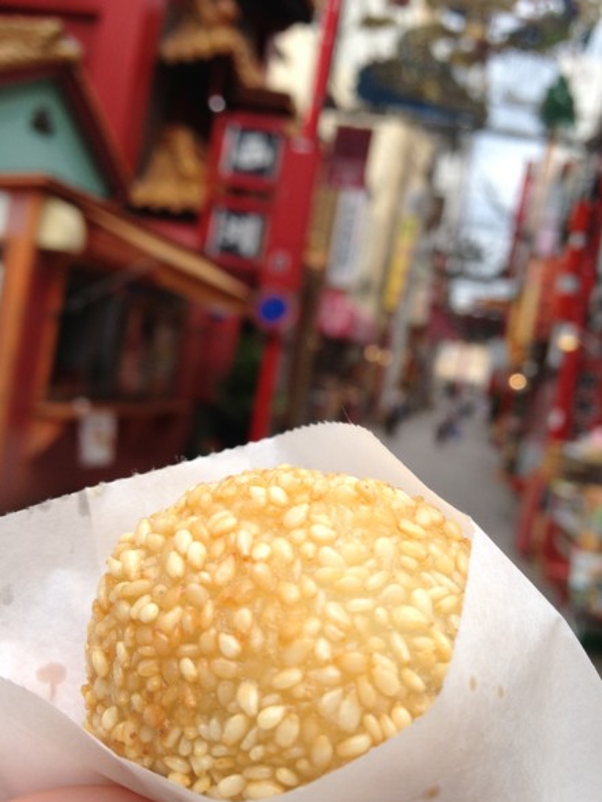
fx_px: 881
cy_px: 403
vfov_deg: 49.0
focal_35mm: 38
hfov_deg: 37.7
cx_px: 316
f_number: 2.4
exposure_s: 1/468
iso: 64
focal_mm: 4.28
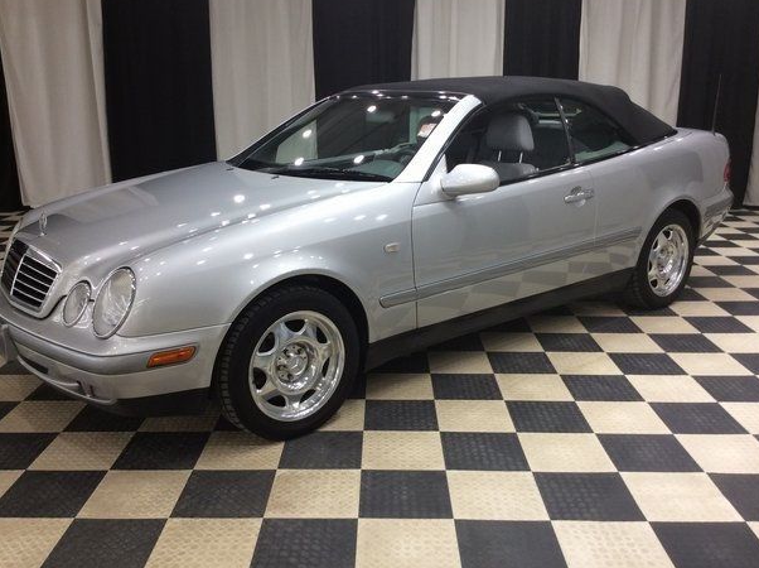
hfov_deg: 54.0
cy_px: 285
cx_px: 361
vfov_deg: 41.7
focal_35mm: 34
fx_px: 745
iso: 32
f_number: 2.4
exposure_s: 1/24
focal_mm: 3.3
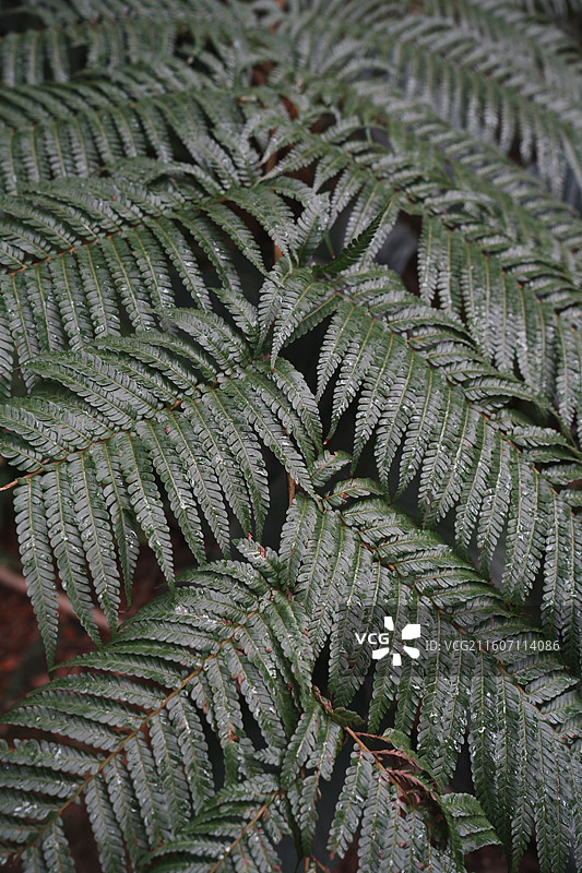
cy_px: 436
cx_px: 291
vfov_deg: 53.1
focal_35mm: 36
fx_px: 873
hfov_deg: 36.9
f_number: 5
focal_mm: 36
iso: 160
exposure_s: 1/40
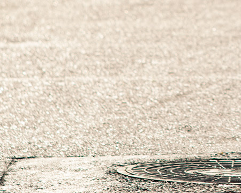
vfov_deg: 3.1
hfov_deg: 3.9
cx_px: 454
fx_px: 3545
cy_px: -198
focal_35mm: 497
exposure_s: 1/640
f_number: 4
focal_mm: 85
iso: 250
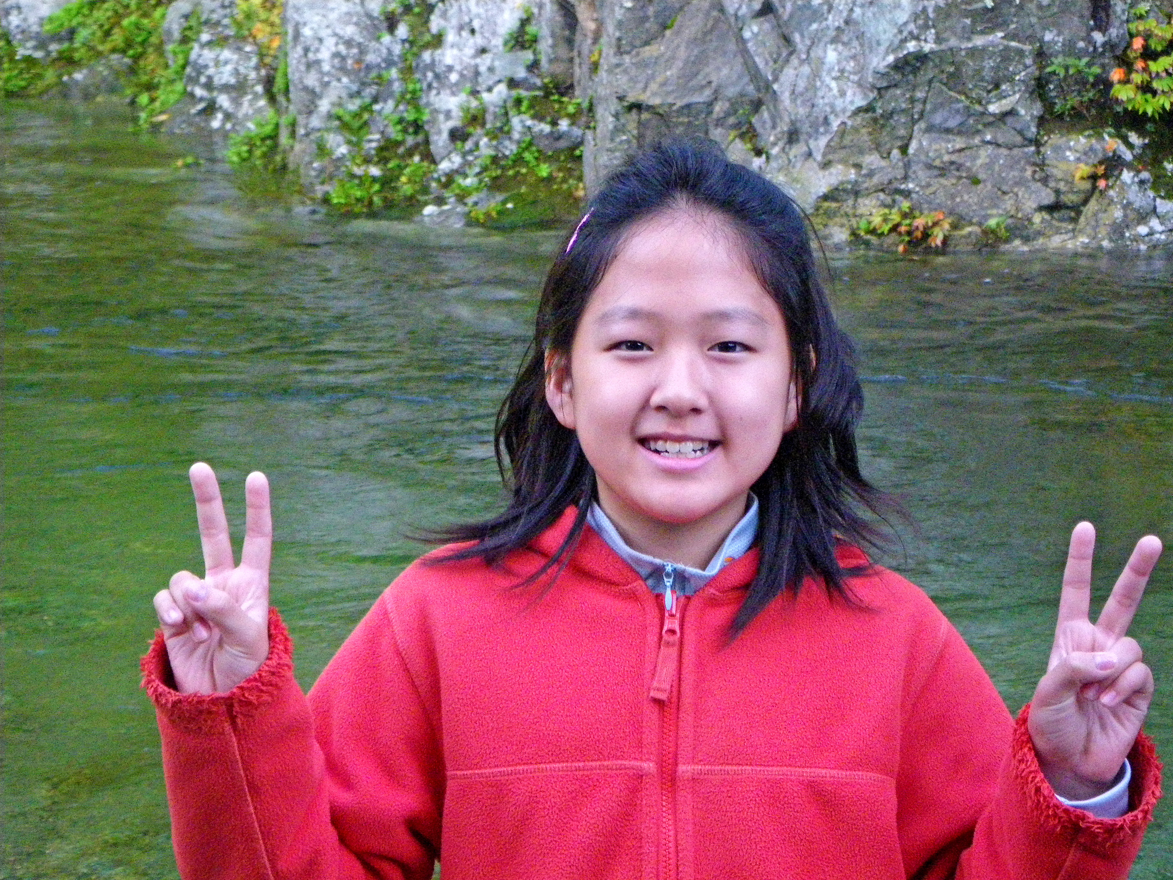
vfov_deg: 12.9
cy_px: 440
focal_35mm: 115
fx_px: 3897
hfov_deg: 17.1
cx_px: 586
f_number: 5.2
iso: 800
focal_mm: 20.6
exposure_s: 1/160
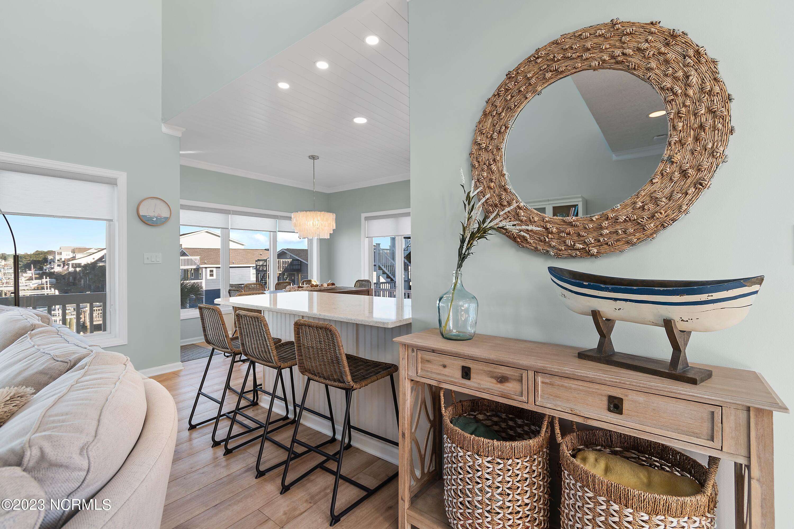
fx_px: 331
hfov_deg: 100.4
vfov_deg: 77.3
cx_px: 397
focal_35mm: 15
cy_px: 264
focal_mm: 10
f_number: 4.5
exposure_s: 1/15
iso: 100
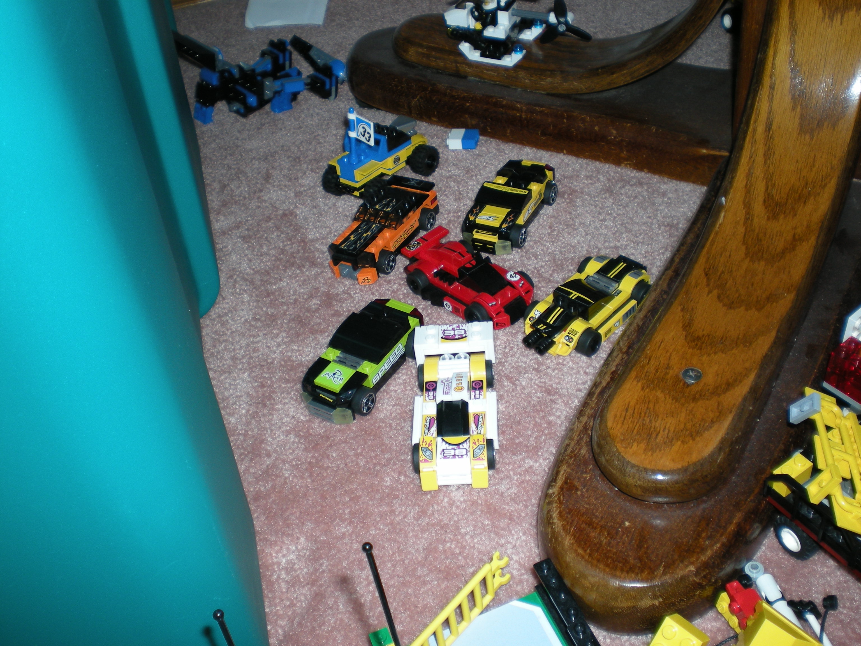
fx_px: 945
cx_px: 430
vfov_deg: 37.7
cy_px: 323
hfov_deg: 49.0
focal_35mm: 38
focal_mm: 6.3
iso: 64
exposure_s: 1/60
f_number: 3.1
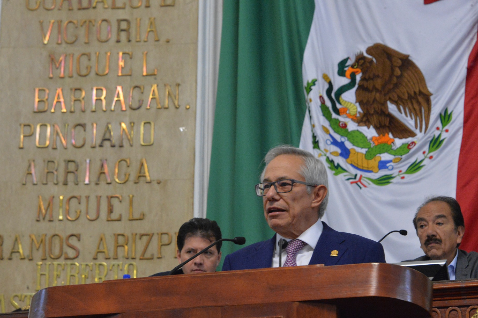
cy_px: 159
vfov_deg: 11.2
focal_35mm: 122
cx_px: 239
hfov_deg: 16.8
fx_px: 1618
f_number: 11
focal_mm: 122
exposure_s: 1/100
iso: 8000
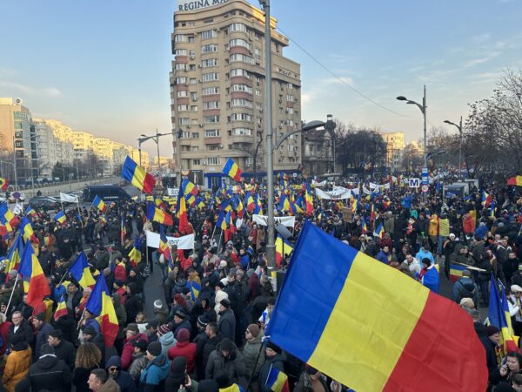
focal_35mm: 26
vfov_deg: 53.1
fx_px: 392
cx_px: 261
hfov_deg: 67.3
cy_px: 196
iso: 50
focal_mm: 5.7
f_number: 1.5
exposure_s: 1/555
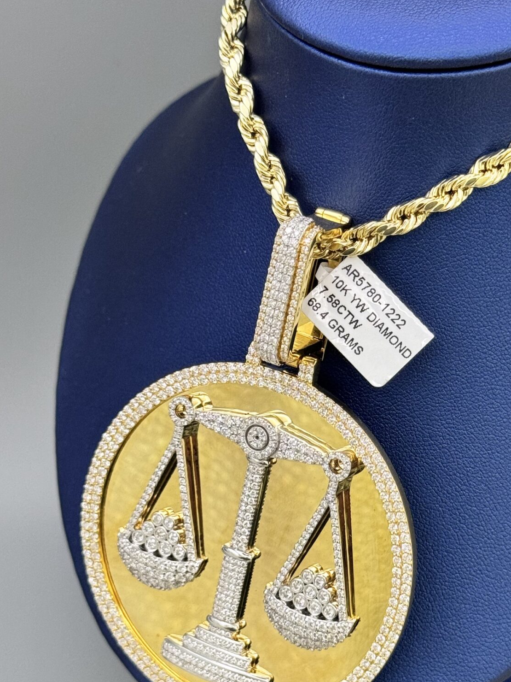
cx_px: 375
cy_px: 406
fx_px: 1634
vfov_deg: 23.5
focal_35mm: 83
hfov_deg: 17.7
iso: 250
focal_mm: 6.86
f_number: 1.78
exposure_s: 1/60
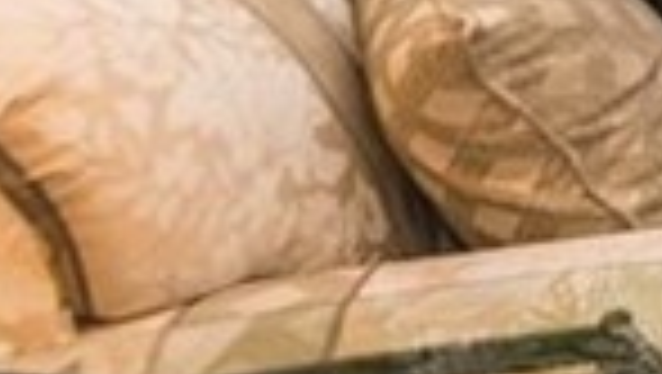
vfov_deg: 10.4
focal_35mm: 102
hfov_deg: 10.5
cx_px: 2139
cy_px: -496
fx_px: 1792
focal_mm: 14
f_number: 5
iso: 200
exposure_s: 1/60
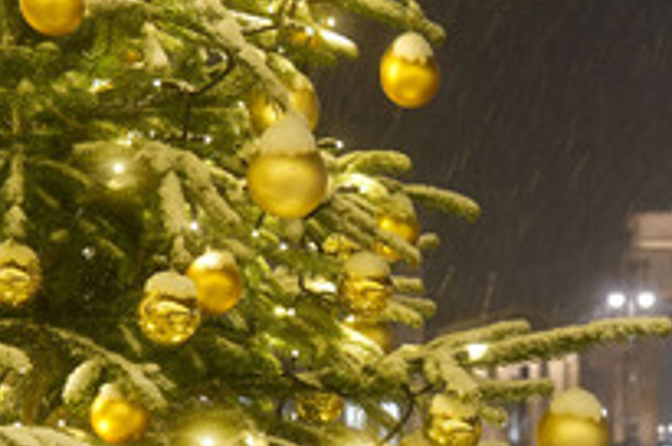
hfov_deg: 20.5
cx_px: 493
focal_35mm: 99
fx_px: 1845
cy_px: 348
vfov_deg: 13.7
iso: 640
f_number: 3.2
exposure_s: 1/30
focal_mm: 30
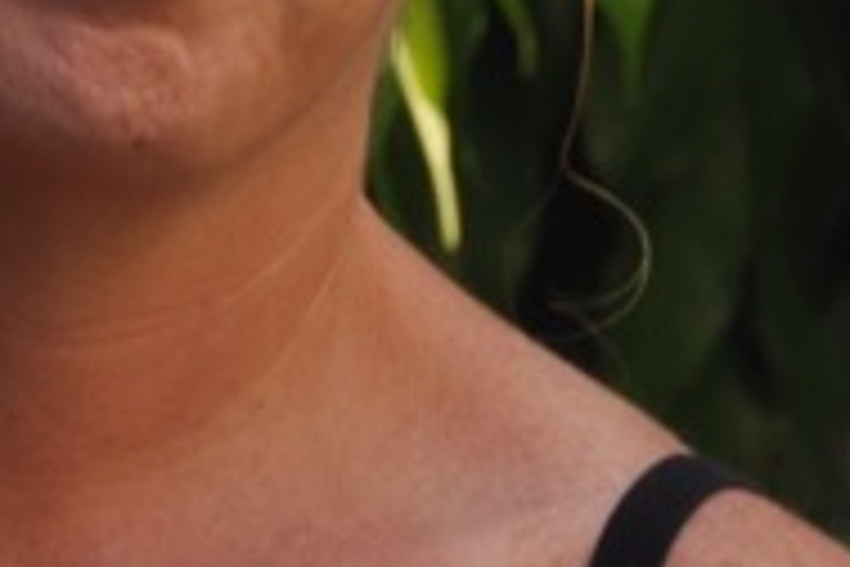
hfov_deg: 2.1
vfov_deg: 1.4
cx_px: -702
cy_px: -65
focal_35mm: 999
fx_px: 23590
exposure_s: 1/125
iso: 280
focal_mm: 105
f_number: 5.6
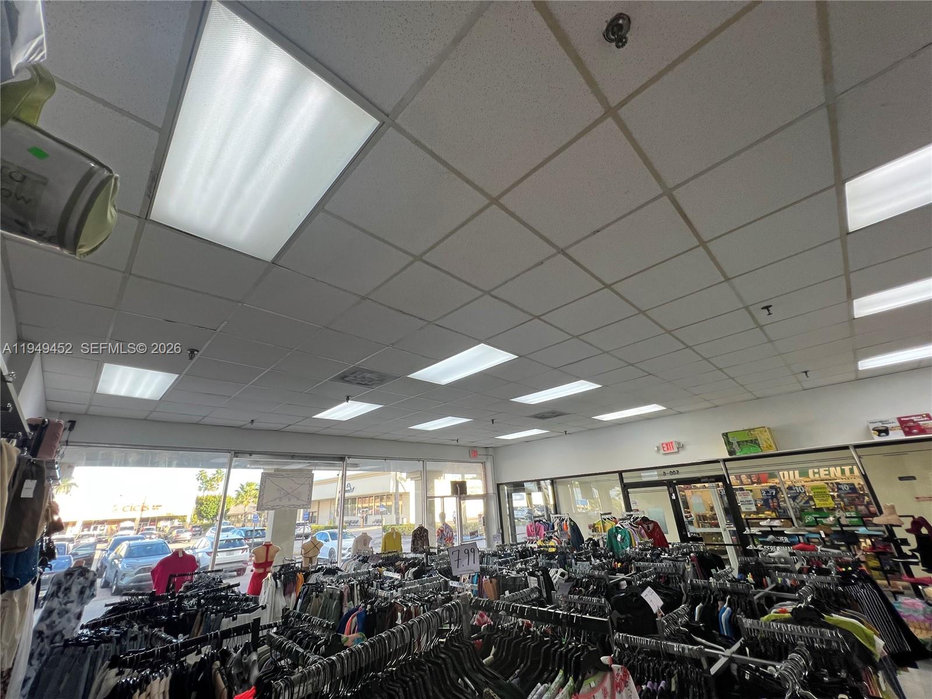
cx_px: 466
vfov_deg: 89.9
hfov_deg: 106.2
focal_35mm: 13
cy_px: 350
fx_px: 350
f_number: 1.8
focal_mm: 1.57
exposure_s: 1/120
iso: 80
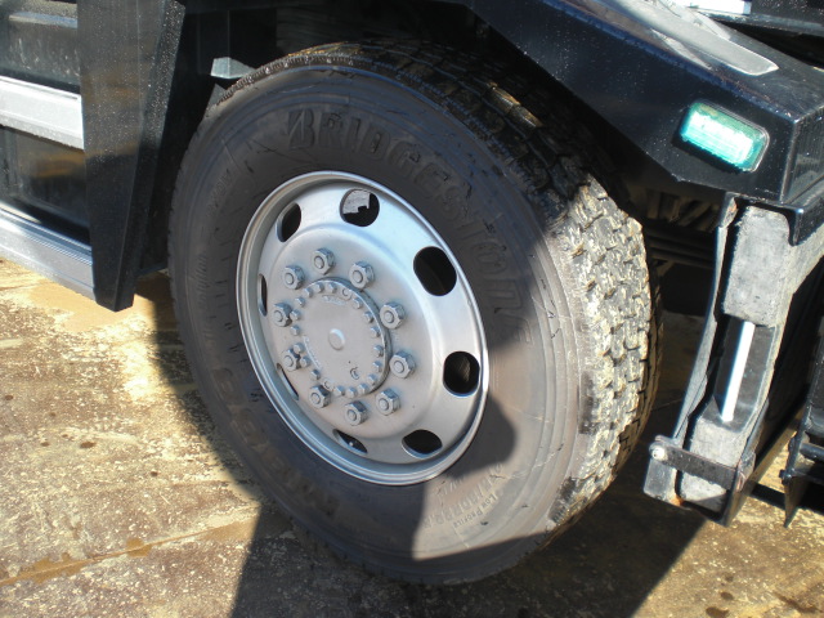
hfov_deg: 49.0
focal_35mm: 38
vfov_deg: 37.7
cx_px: 412
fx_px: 905
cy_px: 309
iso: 64
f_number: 3.1
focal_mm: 6.3
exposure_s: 1/160
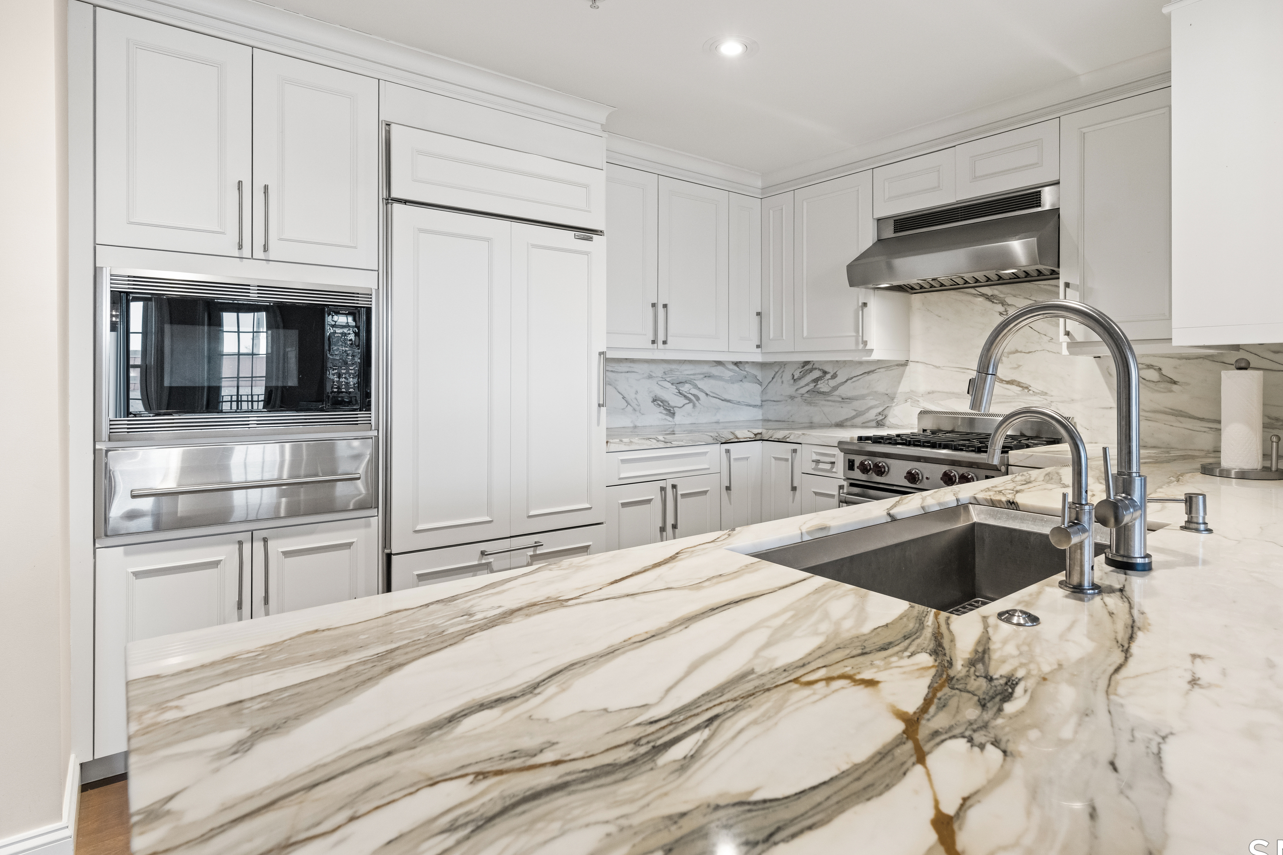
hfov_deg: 86.6
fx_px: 677
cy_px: 372
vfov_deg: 64.3
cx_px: 713
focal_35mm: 19
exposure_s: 1/15
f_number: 7.1
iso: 1600
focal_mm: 16
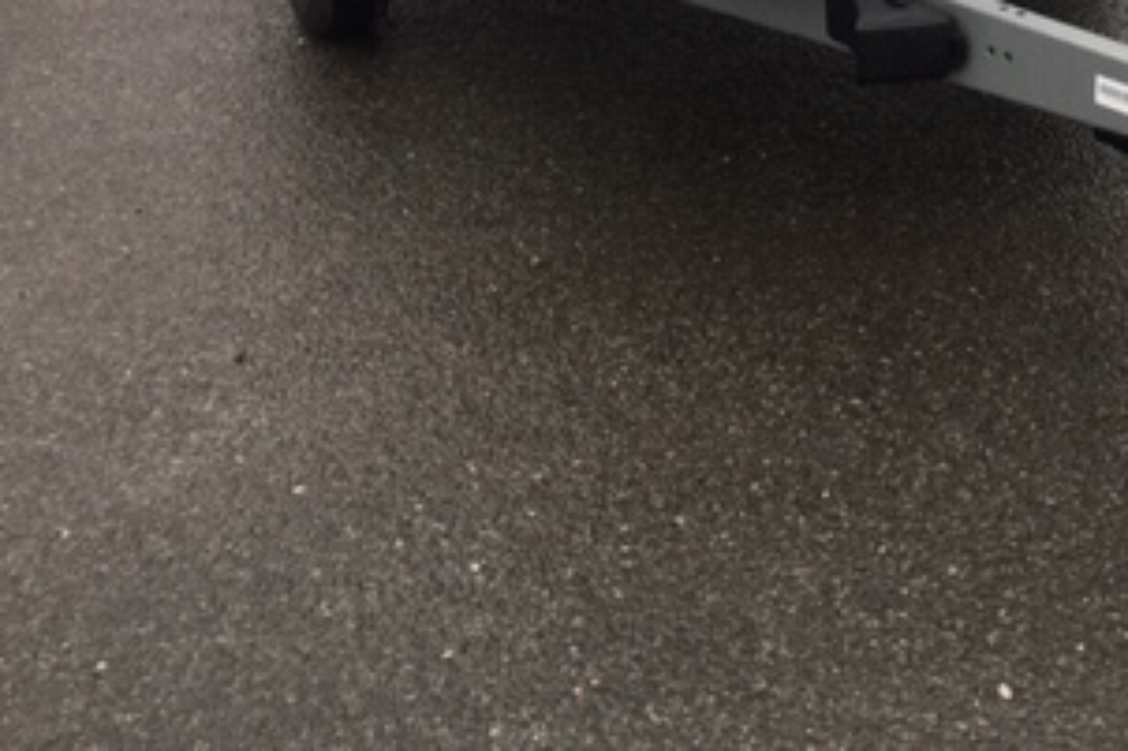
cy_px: -86
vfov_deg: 20.2
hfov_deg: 30.8
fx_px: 2004
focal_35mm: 64
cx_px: 874
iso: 40
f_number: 2.2
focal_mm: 4.15
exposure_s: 1/100
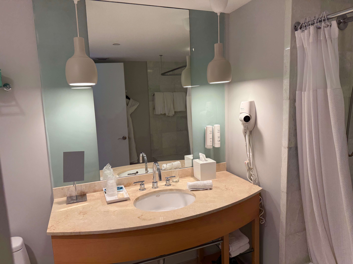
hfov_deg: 71.6
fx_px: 245
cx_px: 176
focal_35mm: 24
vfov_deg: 56.8
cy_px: 132
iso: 80
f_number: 1.78
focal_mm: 6.76
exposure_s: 1/135
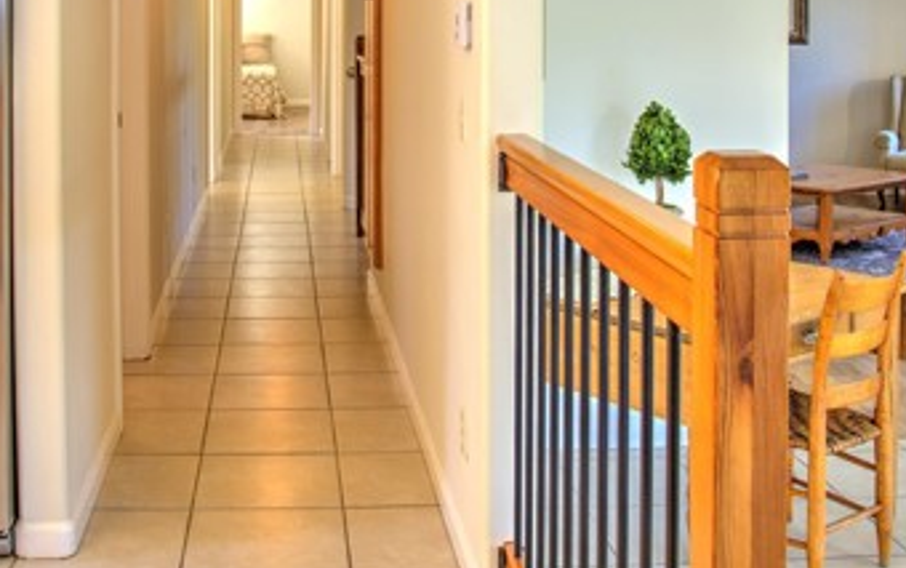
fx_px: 1137
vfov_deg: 27.4
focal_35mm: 46
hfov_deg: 43.4
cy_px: 100
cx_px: 506
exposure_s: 1/20
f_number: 9
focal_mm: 24
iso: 200
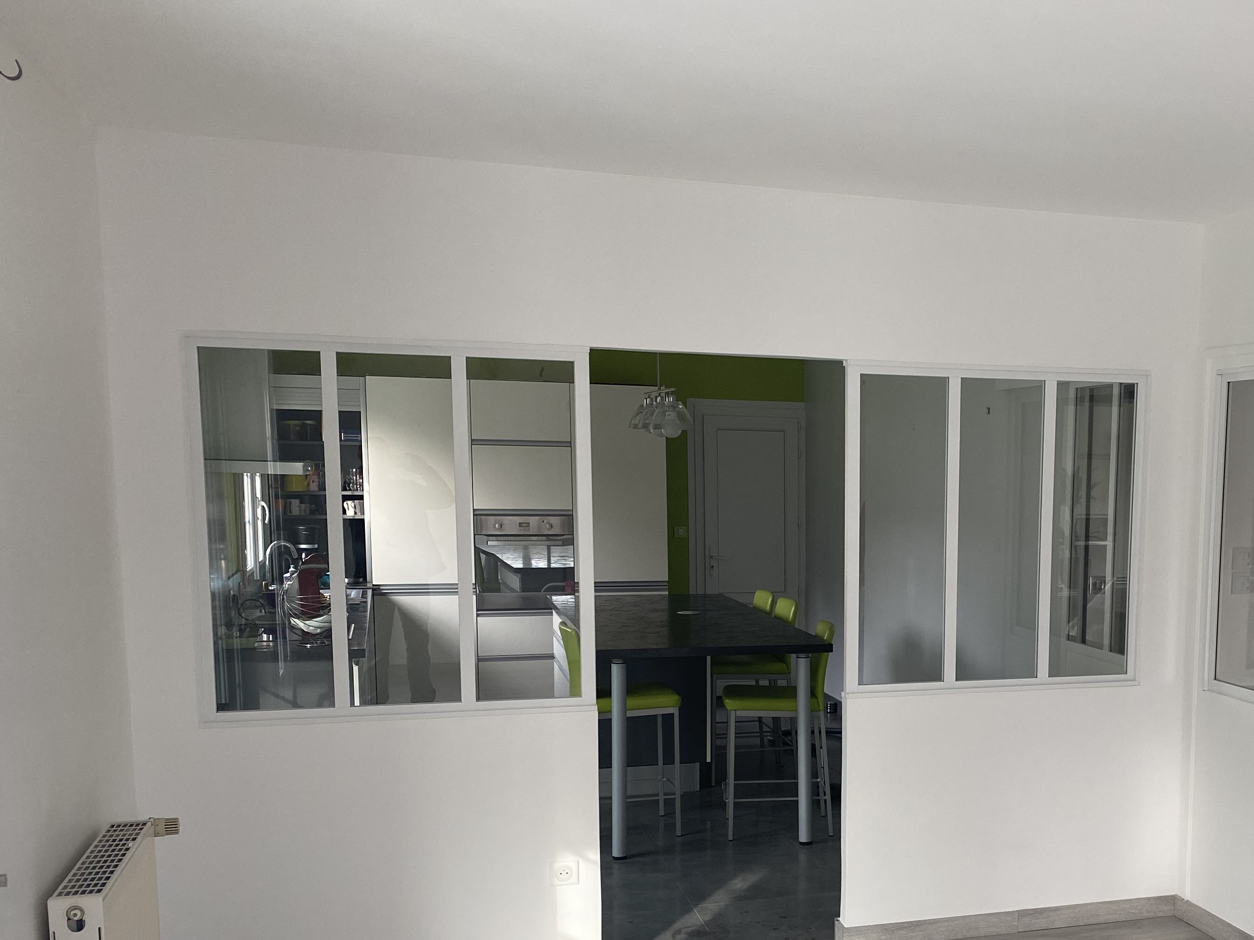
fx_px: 1413
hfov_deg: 46.3
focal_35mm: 39
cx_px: 929
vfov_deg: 36.3
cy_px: 661
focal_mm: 4.25
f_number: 1.8
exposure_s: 1/121
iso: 80
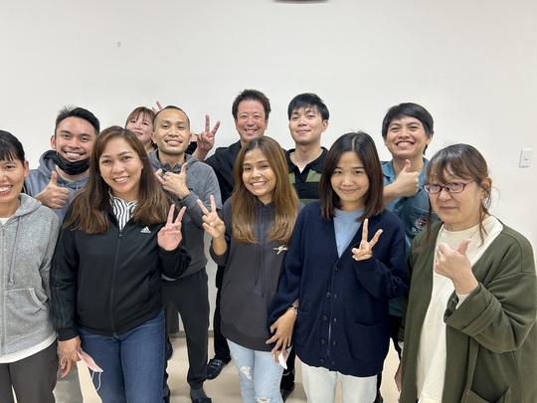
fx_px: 403
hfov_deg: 67.3
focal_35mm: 26
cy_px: 202
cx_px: 268
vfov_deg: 53.1
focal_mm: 5.7
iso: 100
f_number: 1.5
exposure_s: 1/100
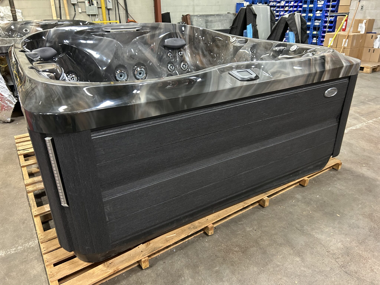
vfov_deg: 53.1
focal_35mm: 26
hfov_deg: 67.3
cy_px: 142
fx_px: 285
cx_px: 190
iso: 400
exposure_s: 1/40
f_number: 1.5
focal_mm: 5.7
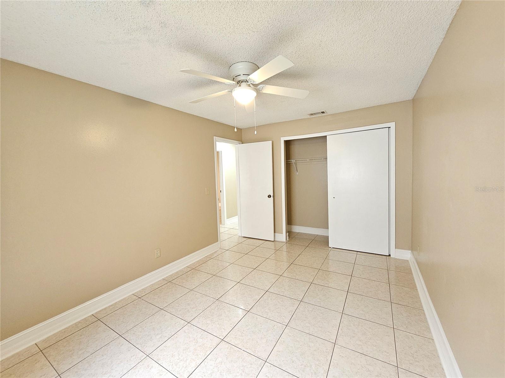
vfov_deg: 89.9
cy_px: 189
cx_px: 252
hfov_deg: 106.2
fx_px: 190
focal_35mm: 13
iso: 320
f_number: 2.2
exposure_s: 1/40
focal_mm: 2.2
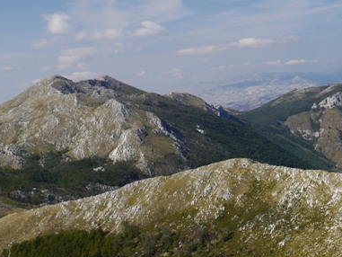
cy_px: 205
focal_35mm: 84
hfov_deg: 22.7
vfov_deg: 17.4
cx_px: 312
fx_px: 830
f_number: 7.1
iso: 160
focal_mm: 20
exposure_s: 1/250
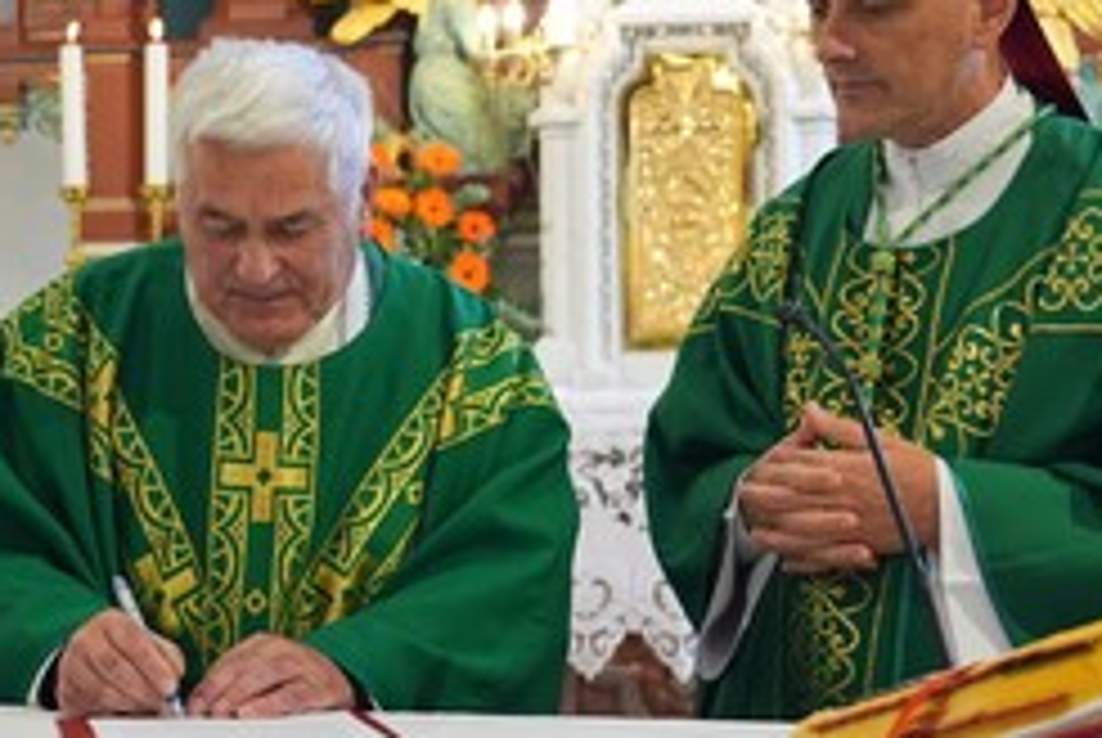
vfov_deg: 20.7
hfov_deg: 30.4
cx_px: 450
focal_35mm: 66
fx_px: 2023
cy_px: 315
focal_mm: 36
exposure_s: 1/125
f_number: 4
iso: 1000
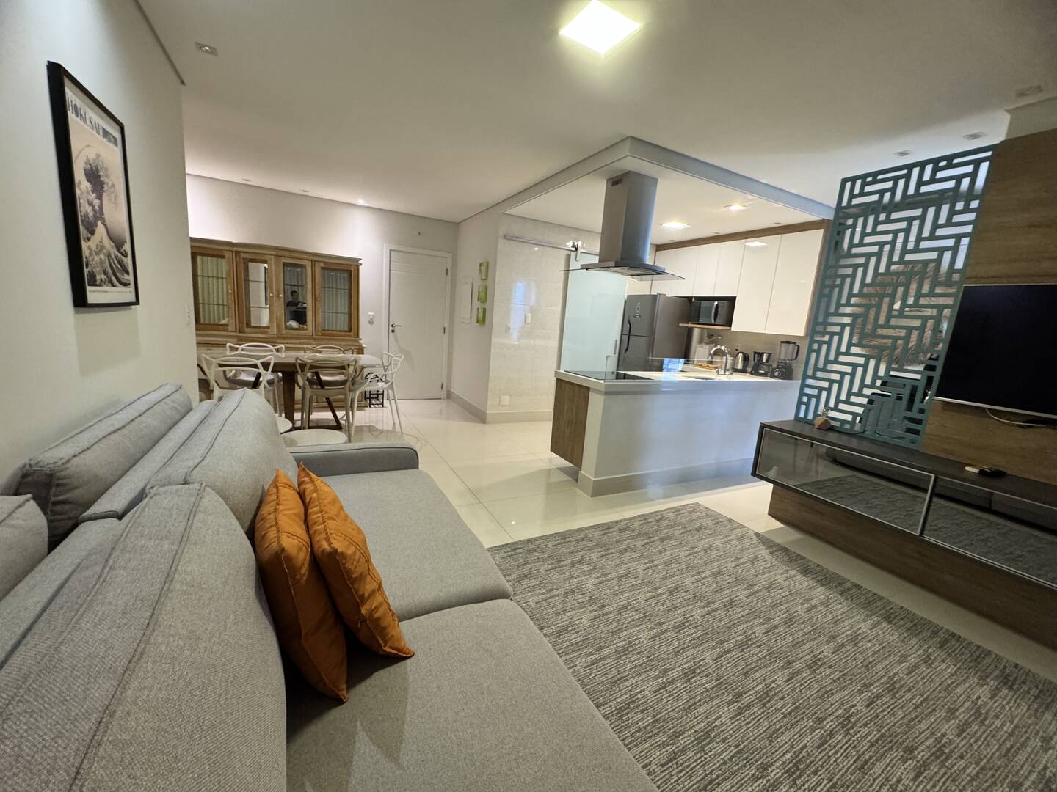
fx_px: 427
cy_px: 396
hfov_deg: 102.1
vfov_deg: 85.7
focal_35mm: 14
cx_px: 528
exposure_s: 1/60
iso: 320
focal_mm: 2.22
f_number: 2.2
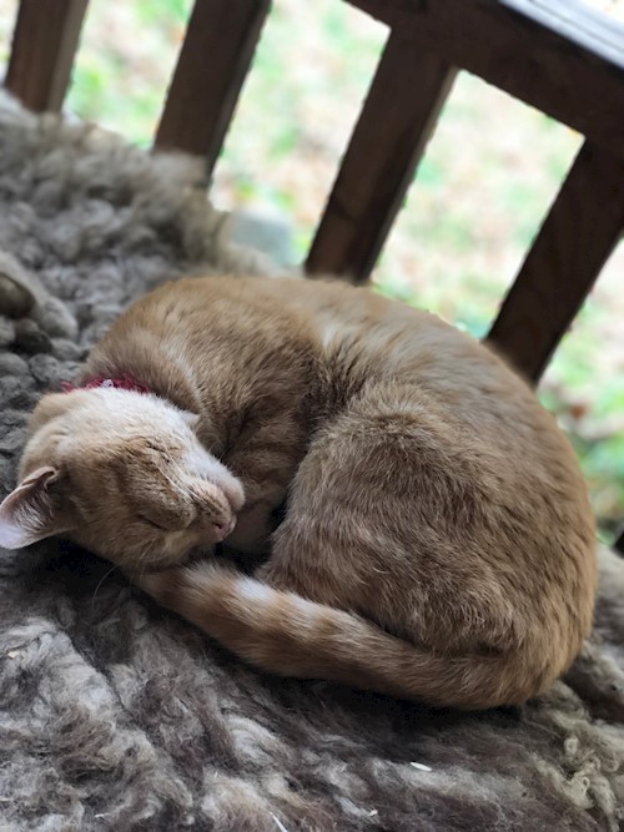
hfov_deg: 25.7
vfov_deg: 33.8
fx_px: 1370
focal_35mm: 57
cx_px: 312
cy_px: 416
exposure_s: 1/30
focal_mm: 6.6
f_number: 2.8
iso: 200
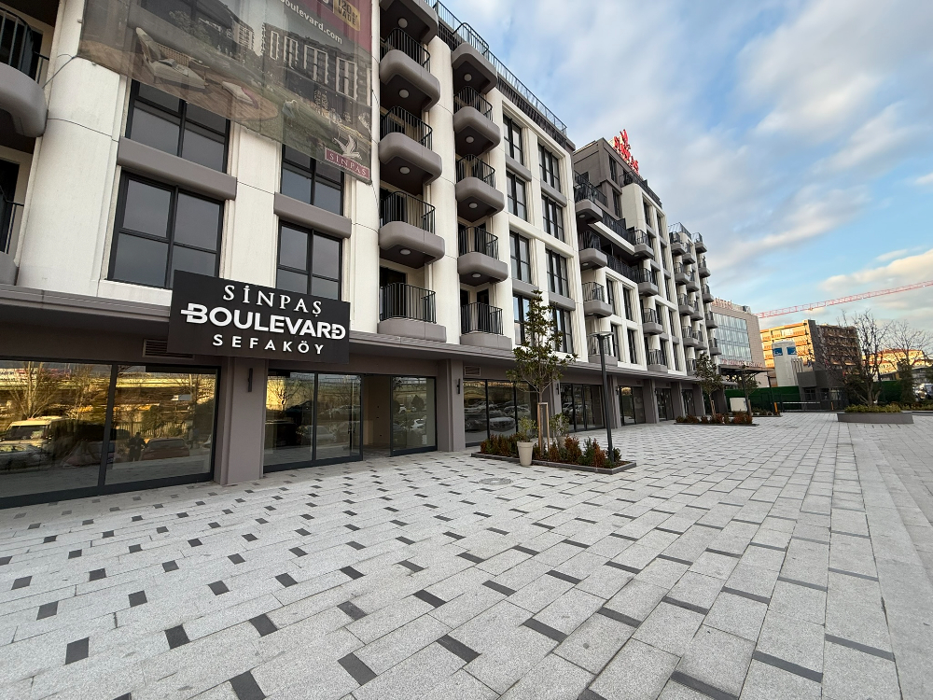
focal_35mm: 14
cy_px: 350
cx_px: 466
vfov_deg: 85.7
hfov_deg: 102.1
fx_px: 377
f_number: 2.2
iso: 50
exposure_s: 1/145
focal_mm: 2.22
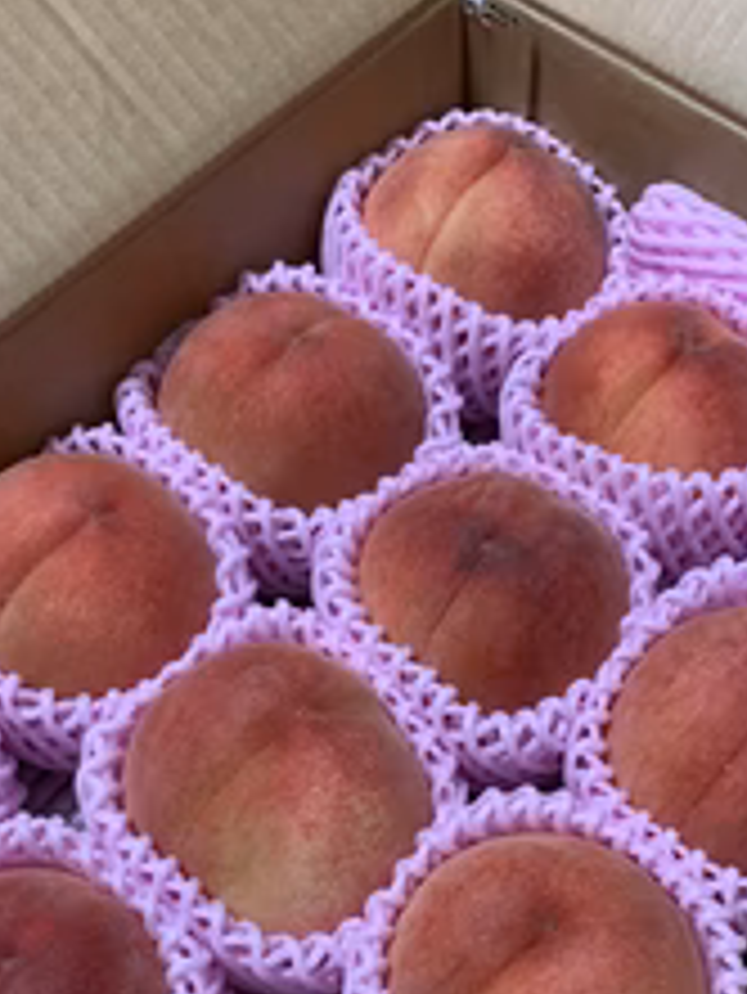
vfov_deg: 39.3
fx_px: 1351
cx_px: 405
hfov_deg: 30.9
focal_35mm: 47
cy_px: 751
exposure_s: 1/42
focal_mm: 4.25
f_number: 1.8
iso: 80
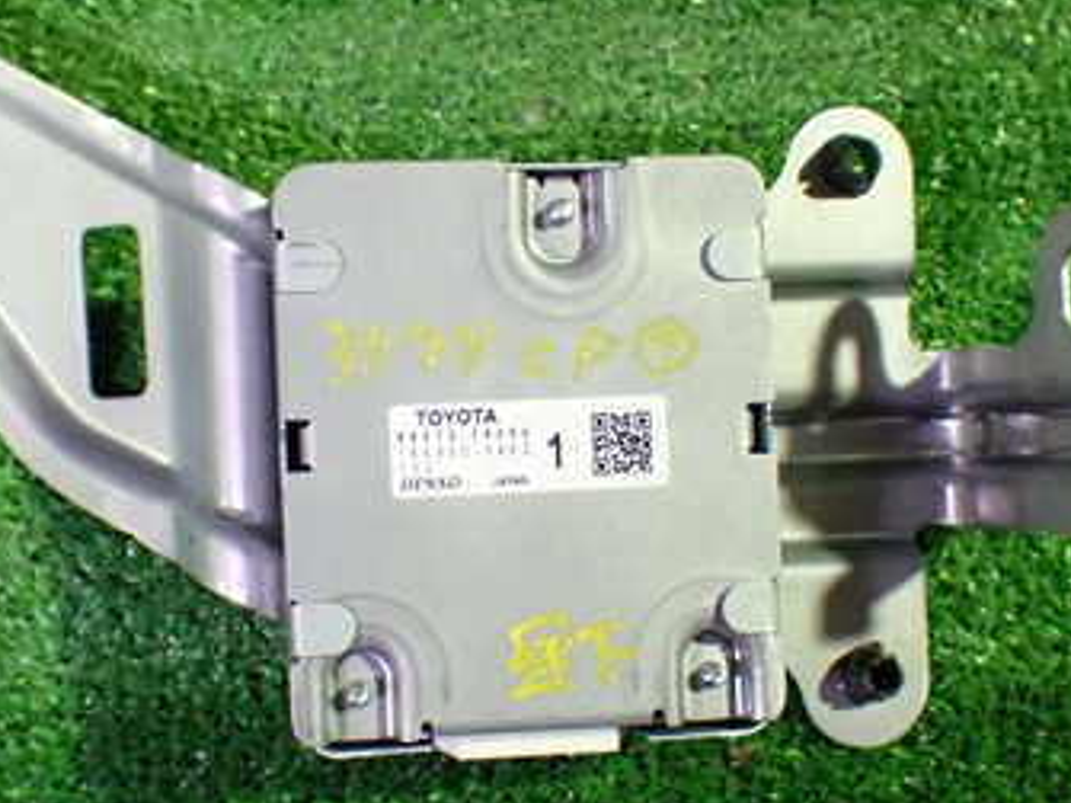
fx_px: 2103
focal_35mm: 68
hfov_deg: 28.6
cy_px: 406
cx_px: 534
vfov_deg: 21.6
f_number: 2.7
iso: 800
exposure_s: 1/40
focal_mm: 6.83
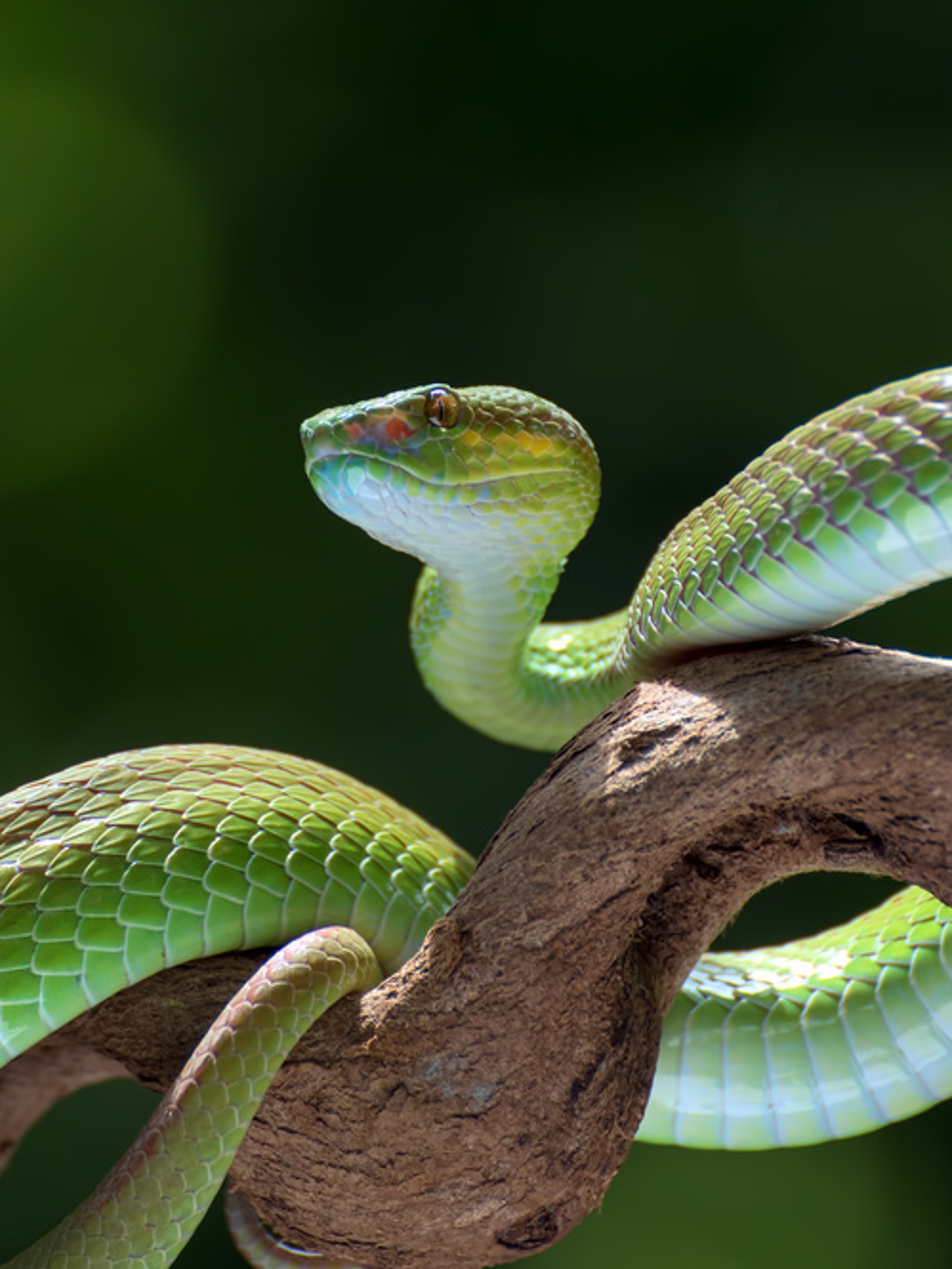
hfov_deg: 3.4
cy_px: 635
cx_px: 353
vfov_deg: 4.6
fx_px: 15909
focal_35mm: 434
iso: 800
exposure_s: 1/640
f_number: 8
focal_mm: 300
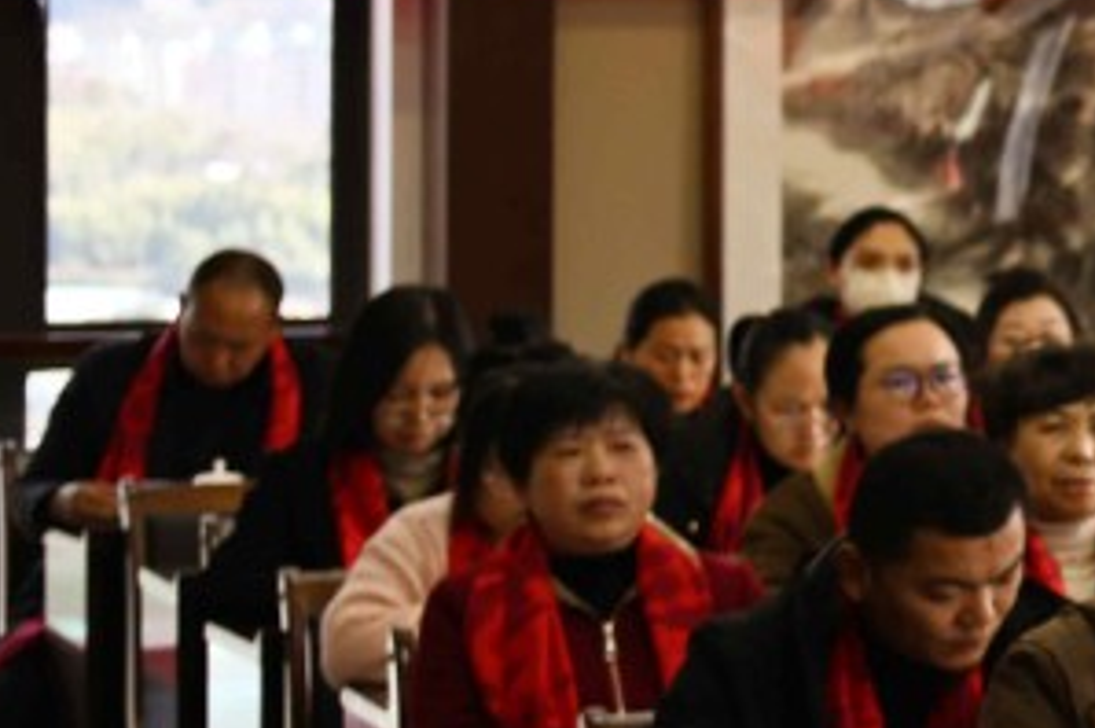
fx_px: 5712
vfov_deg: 7.3
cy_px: 26
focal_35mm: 188
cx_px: 2929
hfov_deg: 9.3
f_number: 3.5
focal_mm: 35
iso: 64
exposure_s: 1/60
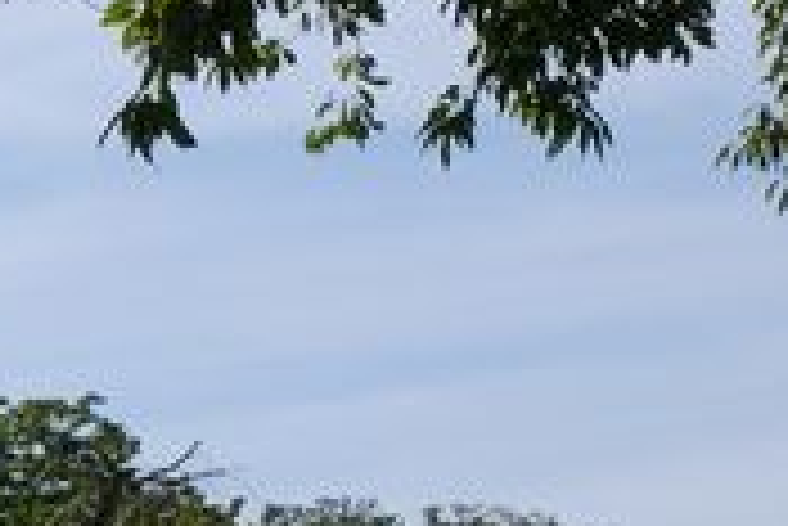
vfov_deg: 6.1
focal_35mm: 223
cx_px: -995
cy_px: 928
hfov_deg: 8.5
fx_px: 4885
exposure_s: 1/400
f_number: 11
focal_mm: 31.1
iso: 320
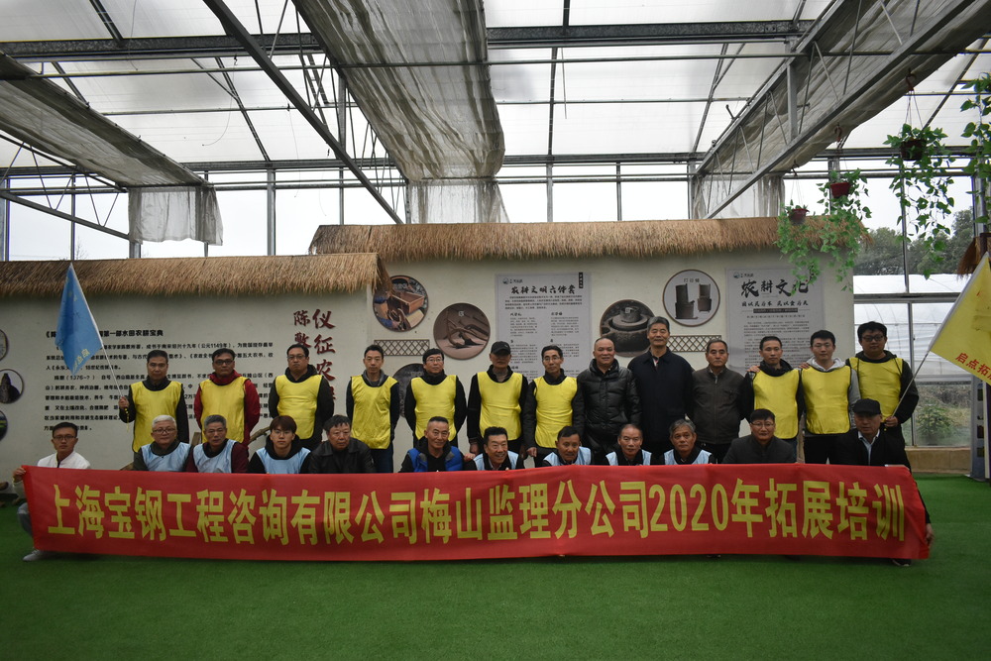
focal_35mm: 27
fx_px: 743
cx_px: 496
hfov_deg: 67.4
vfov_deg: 47.9
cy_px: 330
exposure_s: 1/500
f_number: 3.5
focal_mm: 18
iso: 1400
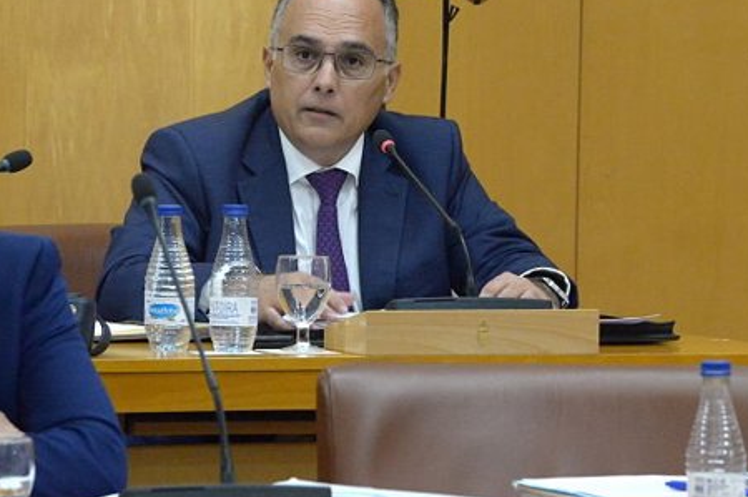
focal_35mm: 307
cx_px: 332
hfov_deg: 6.7
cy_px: 229
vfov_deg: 4.5
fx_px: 6372
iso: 12800
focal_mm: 200
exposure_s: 1/160
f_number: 13
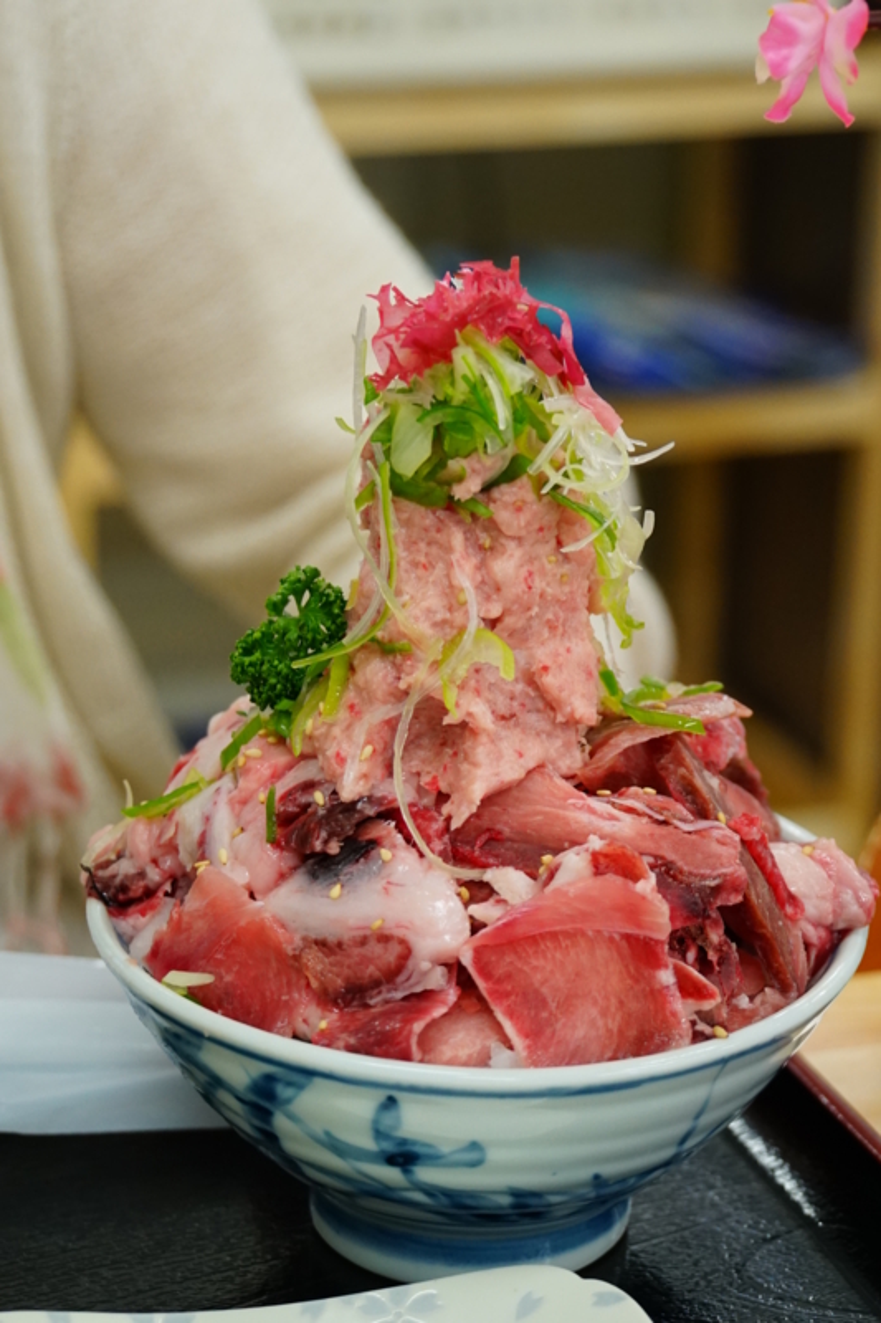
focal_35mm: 91
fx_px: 3342
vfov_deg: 22.4
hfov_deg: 15.0
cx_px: 440
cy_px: 662
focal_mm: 61
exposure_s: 1/100
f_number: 5.6
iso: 1250
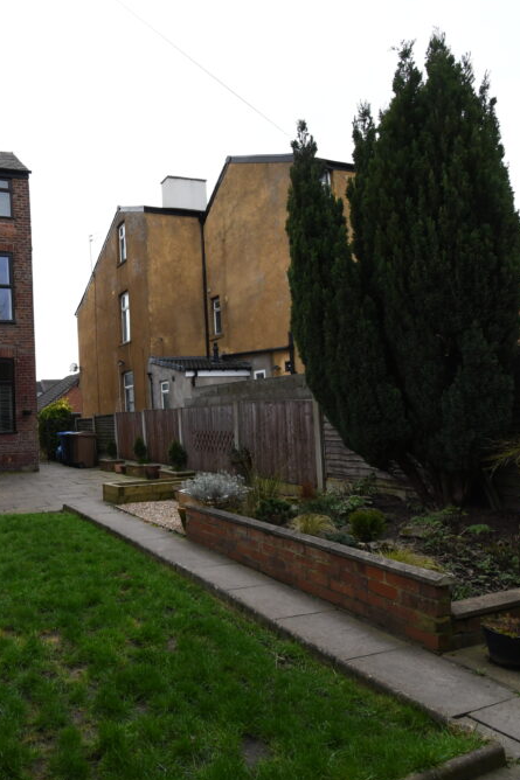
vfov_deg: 76.1
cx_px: 88
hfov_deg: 50.9
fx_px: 499
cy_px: 390
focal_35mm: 23
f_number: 7.1
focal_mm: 10
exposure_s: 1/200
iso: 560
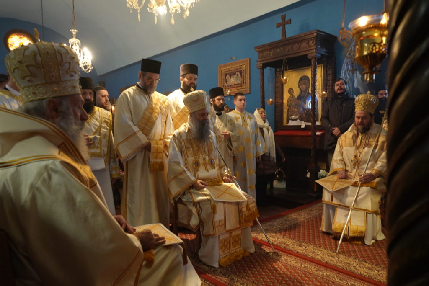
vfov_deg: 53.1
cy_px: 143
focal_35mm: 24
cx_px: 214
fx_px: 286
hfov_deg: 73.7
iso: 800
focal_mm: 8.8
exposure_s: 1/25
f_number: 2.4
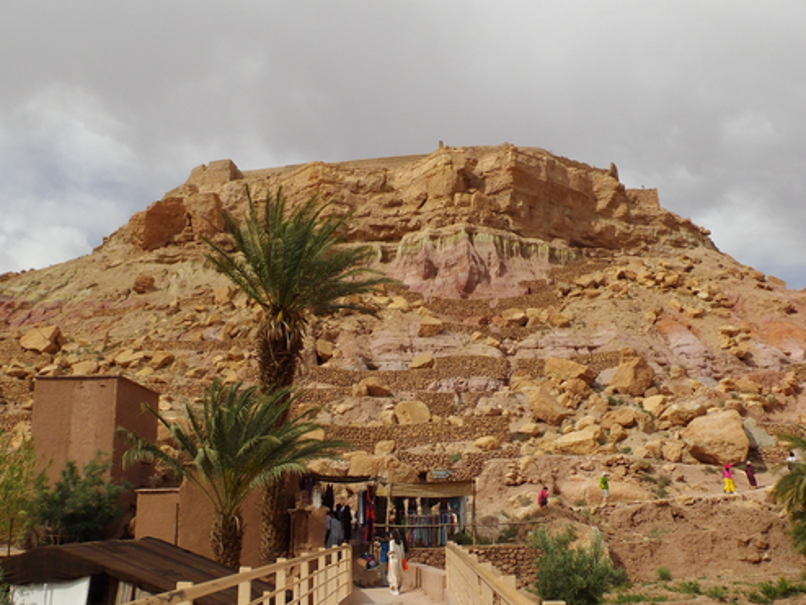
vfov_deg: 41.7
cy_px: 349
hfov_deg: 53.7
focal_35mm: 34
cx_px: 472
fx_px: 792
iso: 100
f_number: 9.3
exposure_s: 1/250
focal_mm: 5
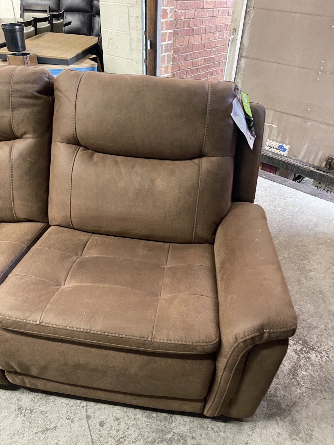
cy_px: 222
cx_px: 167
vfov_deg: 69.4
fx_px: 322
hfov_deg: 54.9
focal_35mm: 25
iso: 500
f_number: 1.6
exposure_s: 1/60
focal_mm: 5.1
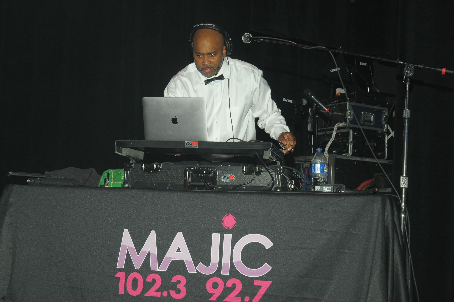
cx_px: 227
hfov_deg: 33.4
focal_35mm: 60
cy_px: 151
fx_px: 756
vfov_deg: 22.6
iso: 400
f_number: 8
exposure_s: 1/80
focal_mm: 40
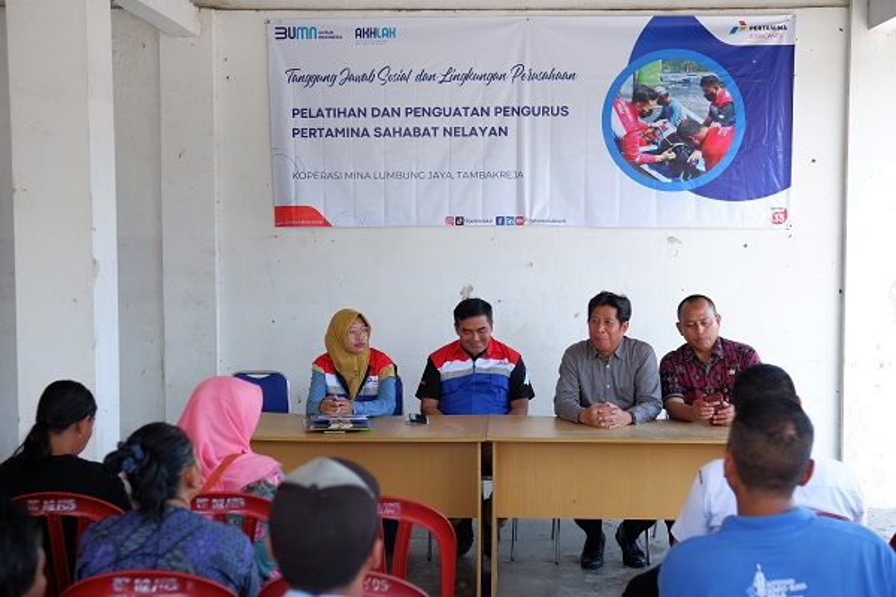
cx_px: 448
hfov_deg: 39.6
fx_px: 1244
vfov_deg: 27.0
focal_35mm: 50
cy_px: 298
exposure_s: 1/250
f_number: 2.5
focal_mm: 33
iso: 200
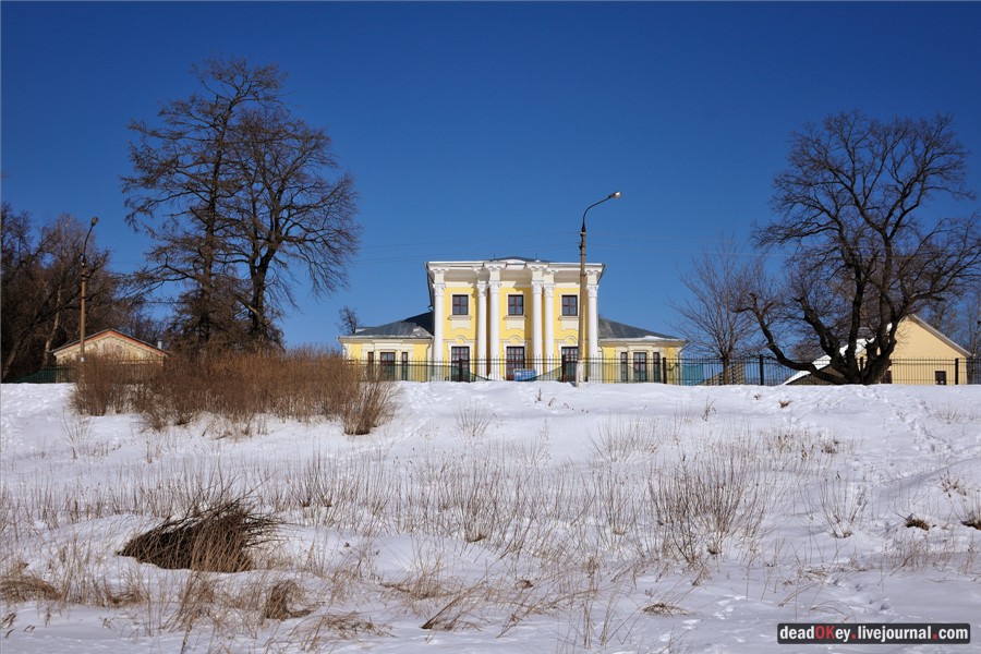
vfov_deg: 36.9
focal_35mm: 36
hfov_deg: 53.1
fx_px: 981
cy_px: 327
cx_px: 490
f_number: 9
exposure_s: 1/640
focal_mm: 24
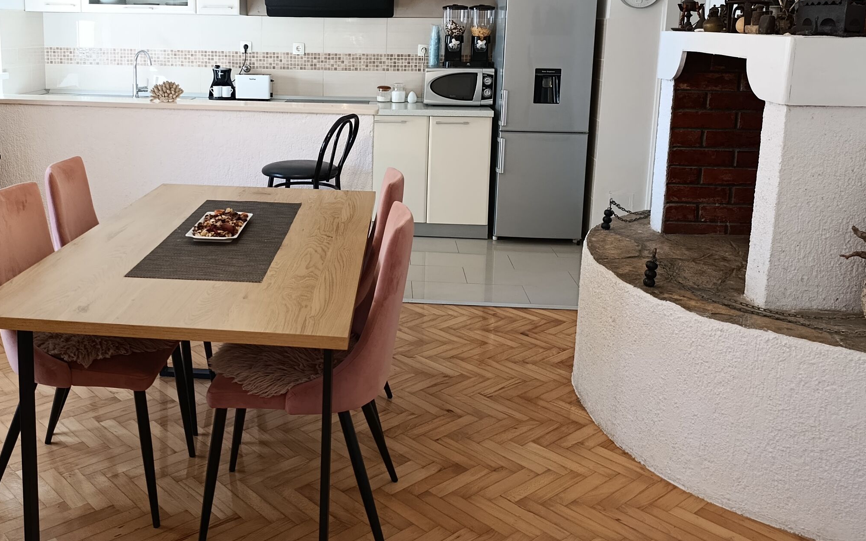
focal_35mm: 34
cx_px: 318
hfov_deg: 55.9
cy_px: 167
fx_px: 802
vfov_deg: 36.8
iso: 623
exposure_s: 1/100
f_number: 1.65
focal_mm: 6.11
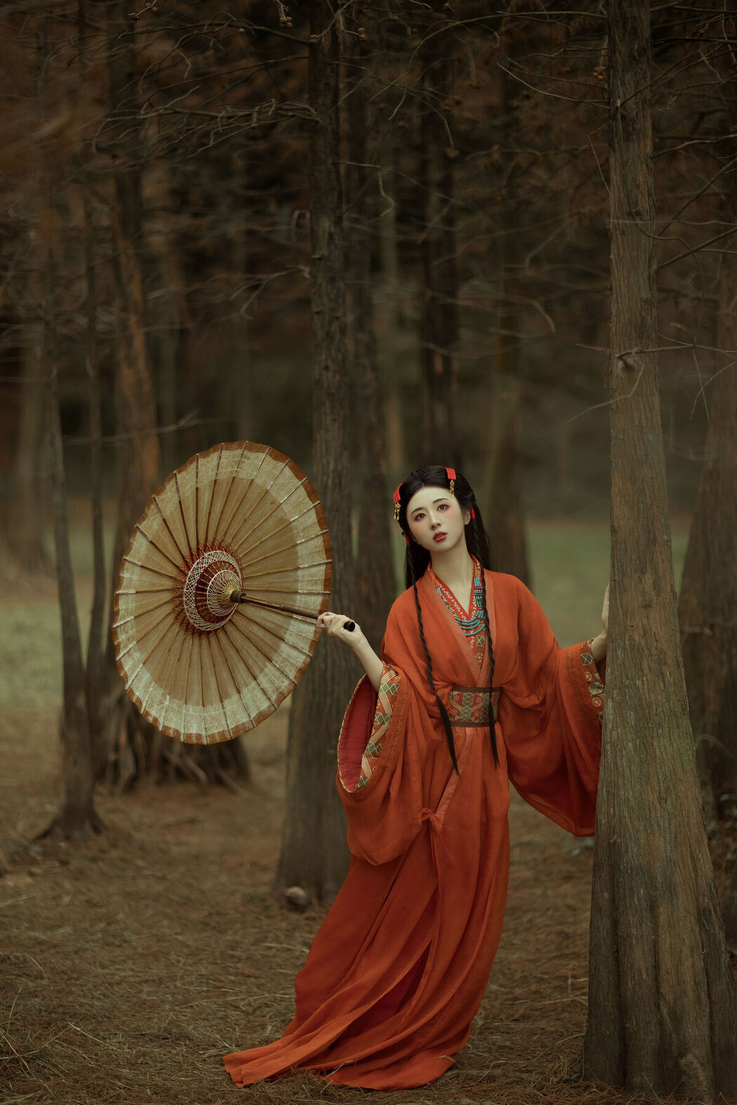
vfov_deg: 23.9
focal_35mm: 85
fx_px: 2610
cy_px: 552
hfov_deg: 16.1
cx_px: 368
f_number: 1.4
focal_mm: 85
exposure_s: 1/640
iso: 100
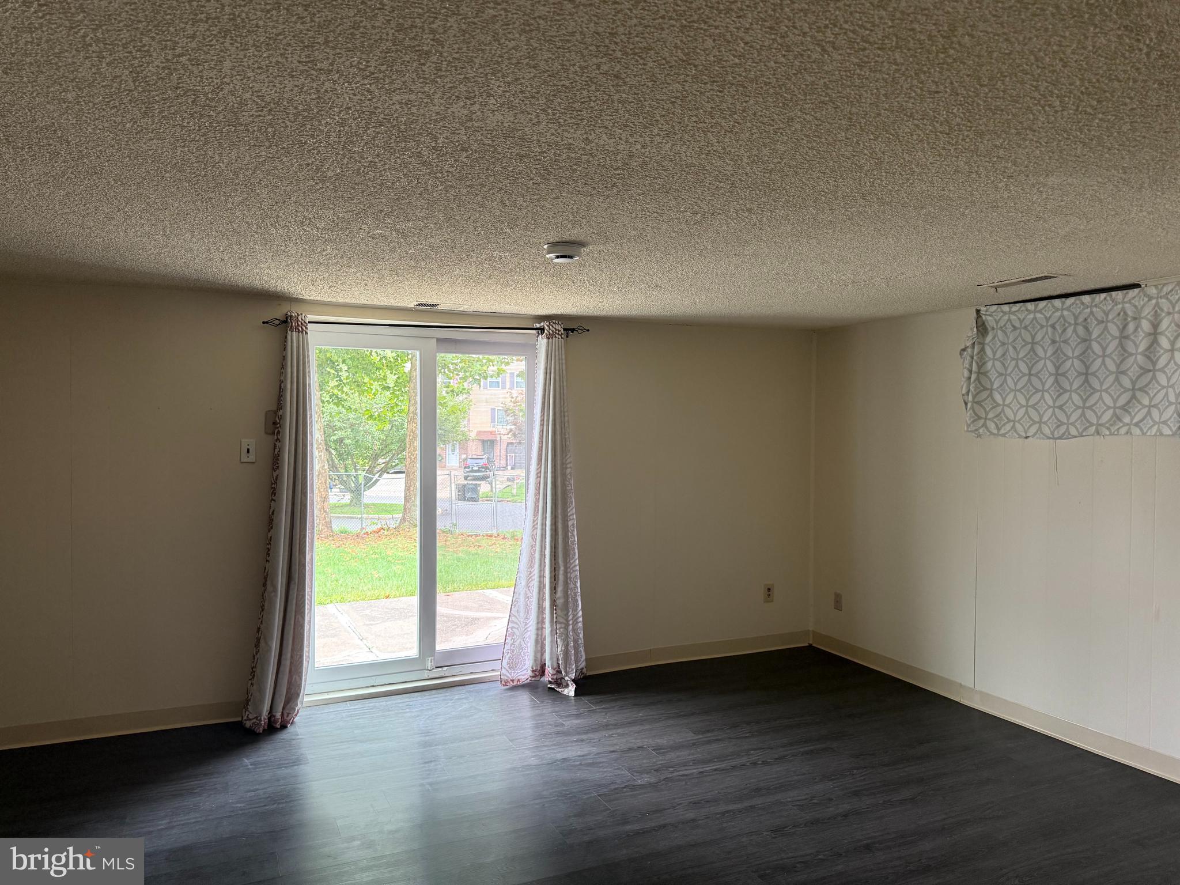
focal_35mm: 24
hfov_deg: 71.6
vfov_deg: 56.8
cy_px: 442
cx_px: 590
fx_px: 818
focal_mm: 6.76
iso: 250
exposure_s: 1/60
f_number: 1.78
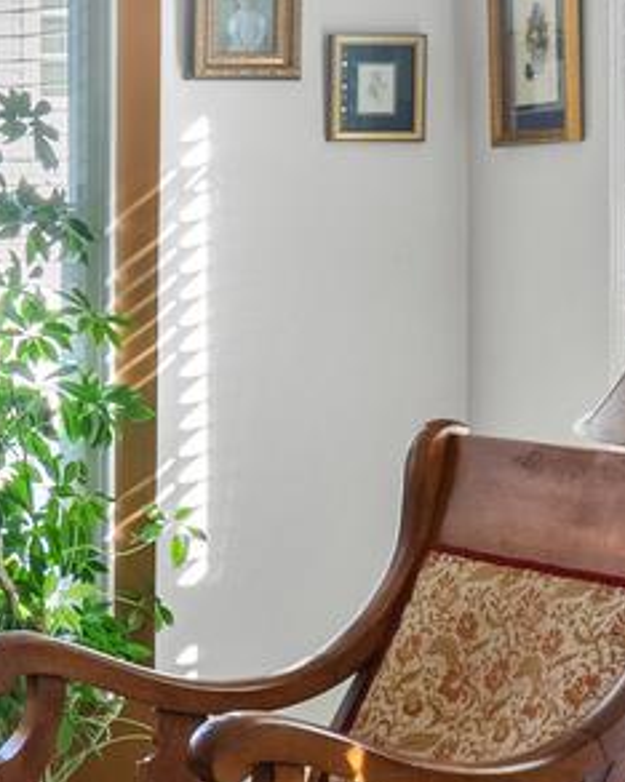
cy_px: 276
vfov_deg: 18.3
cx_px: -529
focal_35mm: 105
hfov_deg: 13.1
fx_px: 2430
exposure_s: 1/125
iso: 400
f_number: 6.3
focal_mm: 16
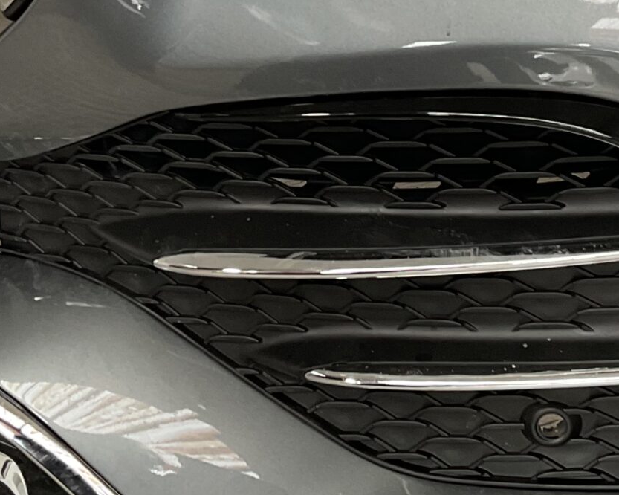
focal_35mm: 87
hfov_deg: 21.9
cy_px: 45
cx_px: 401
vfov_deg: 17.4
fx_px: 1593
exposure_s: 1/50
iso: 64
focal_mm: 3
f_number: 1.8
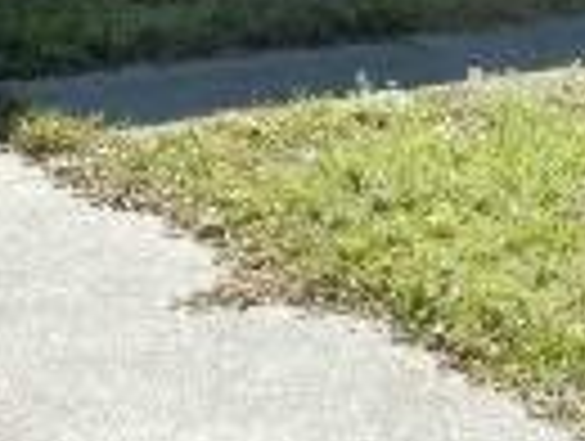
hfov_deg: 9.3
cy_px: -567
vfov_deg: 6.7
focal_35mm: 211
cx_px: 464
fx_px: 3572
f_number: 4.2
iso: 125
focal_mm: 7.6
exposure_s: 1/500
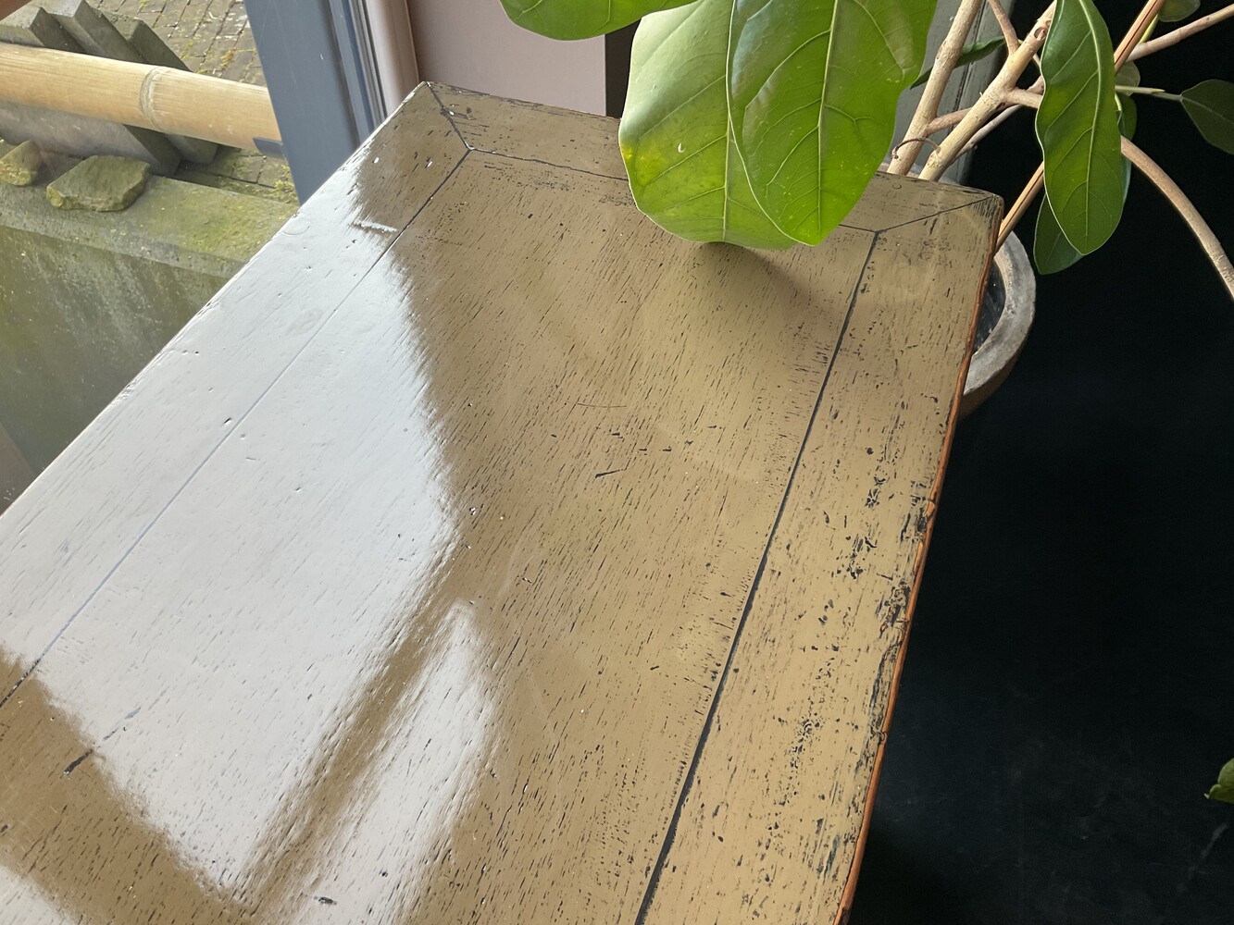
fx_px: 1034
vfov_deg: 48.2
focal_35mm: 29
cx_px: 617
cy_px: 462
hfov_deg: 61.7
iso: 50
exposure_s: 1/120
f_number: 1.8
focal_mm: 3
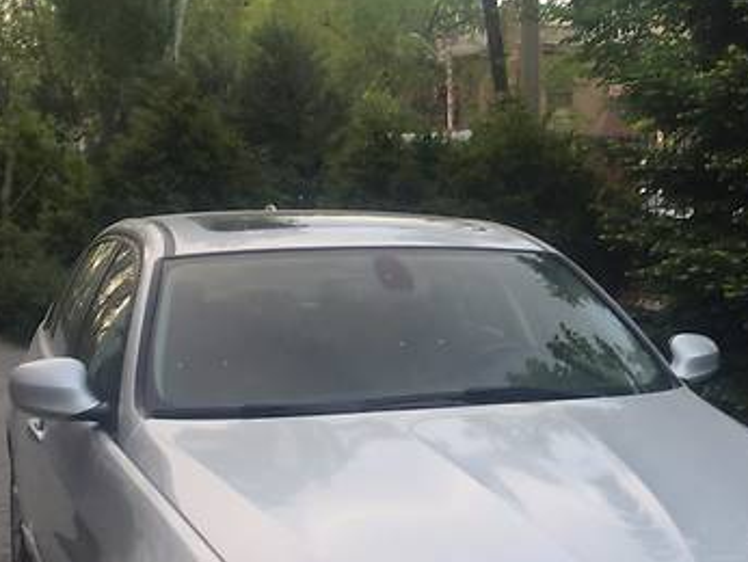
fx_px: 1449
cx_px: 642
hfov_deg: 28.1
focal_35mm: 67
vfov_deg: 21.9
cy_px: 346
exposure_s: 1/33
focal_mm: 4.2
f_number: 2.2
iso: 25
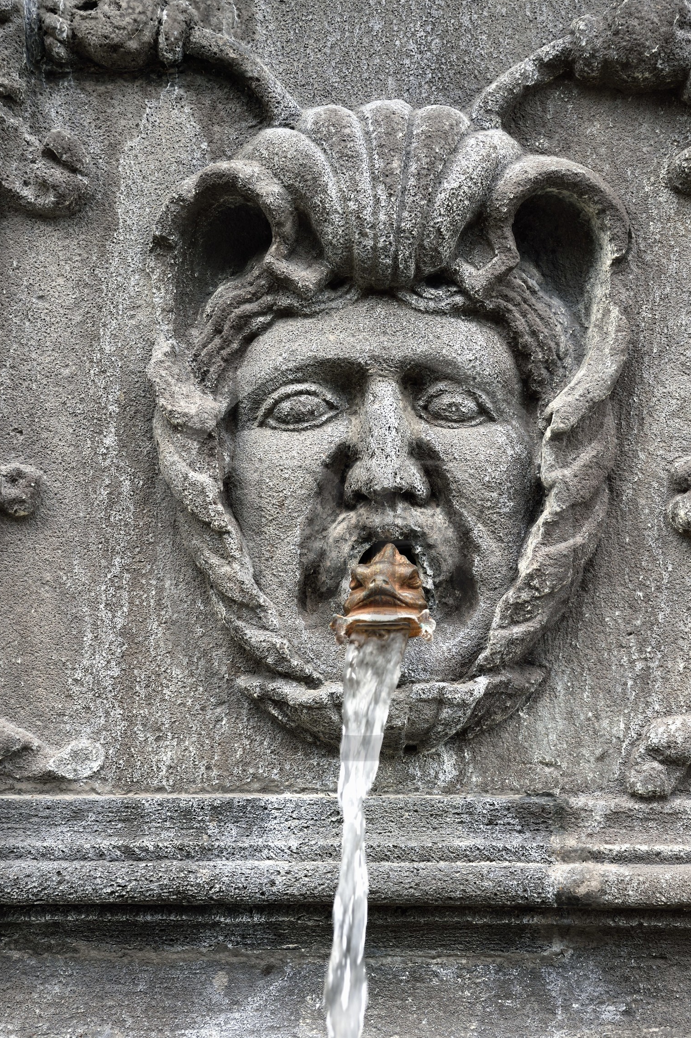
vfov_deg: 27.3
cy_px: 547
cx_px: 361
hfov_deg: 18.4
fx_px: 2132
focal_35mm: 74
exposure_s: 1/160
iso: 400
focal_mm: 70
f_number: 11
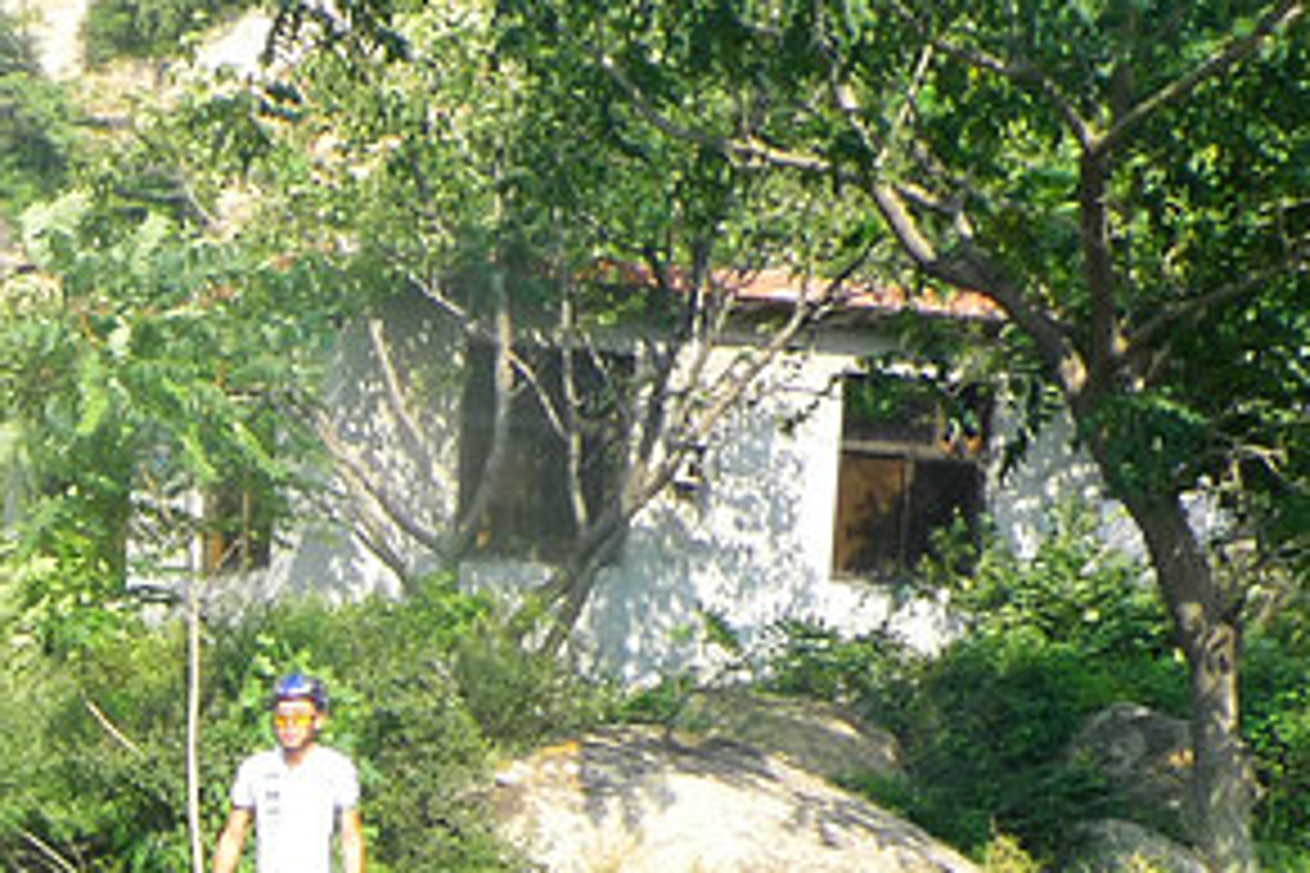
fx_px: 3020
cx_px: -387
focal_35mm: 83
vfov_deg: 14.4
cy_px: 1588
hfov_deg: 22.0
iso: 80
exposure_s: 1/200
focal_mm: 5.1
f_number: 4
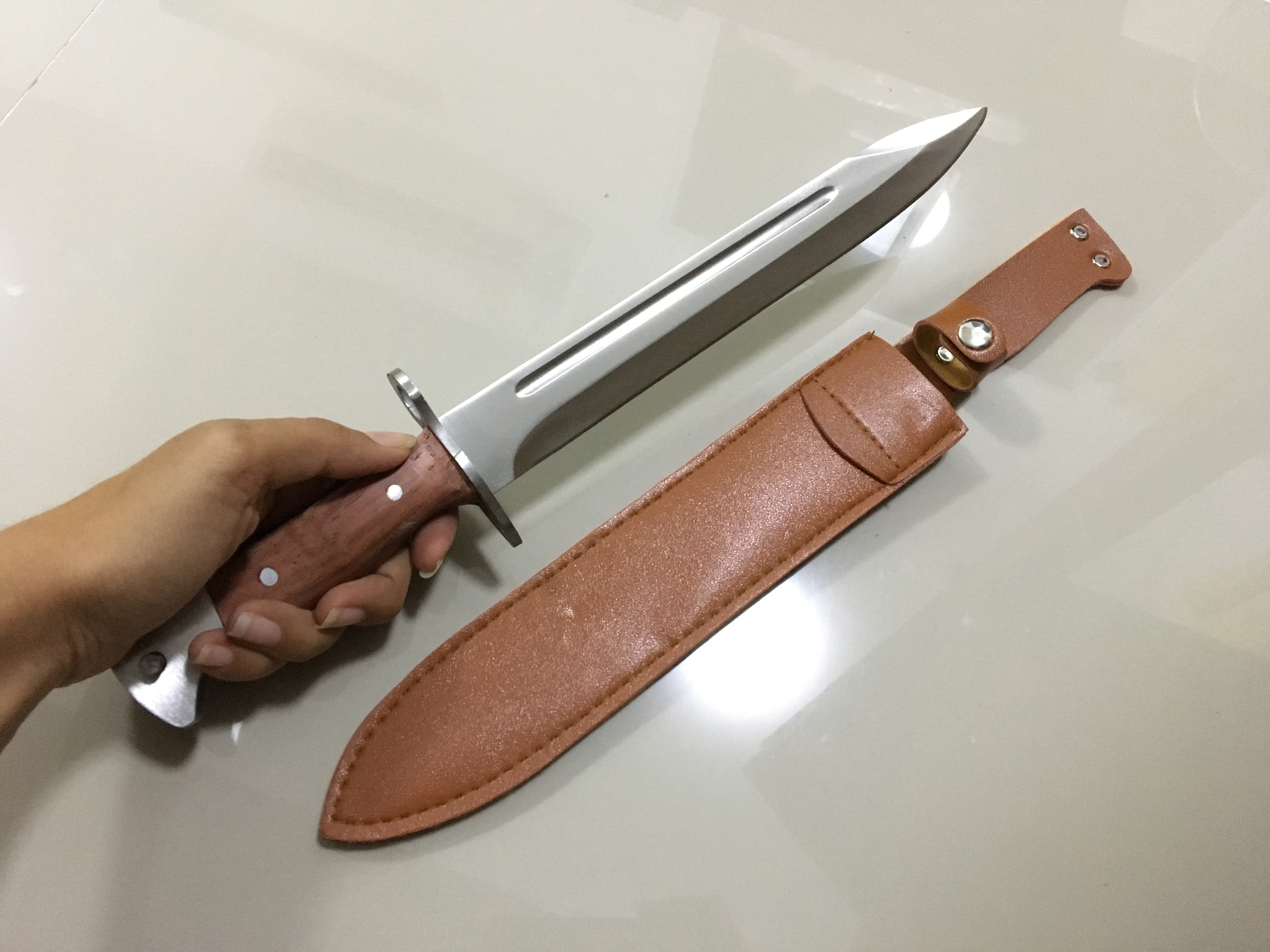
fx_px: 1064
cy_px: 476
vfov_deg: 48.2
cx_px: 635
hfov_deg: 61.7
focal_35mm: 29
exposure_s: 1/17
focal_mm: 4.15
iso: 640
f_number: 2.2
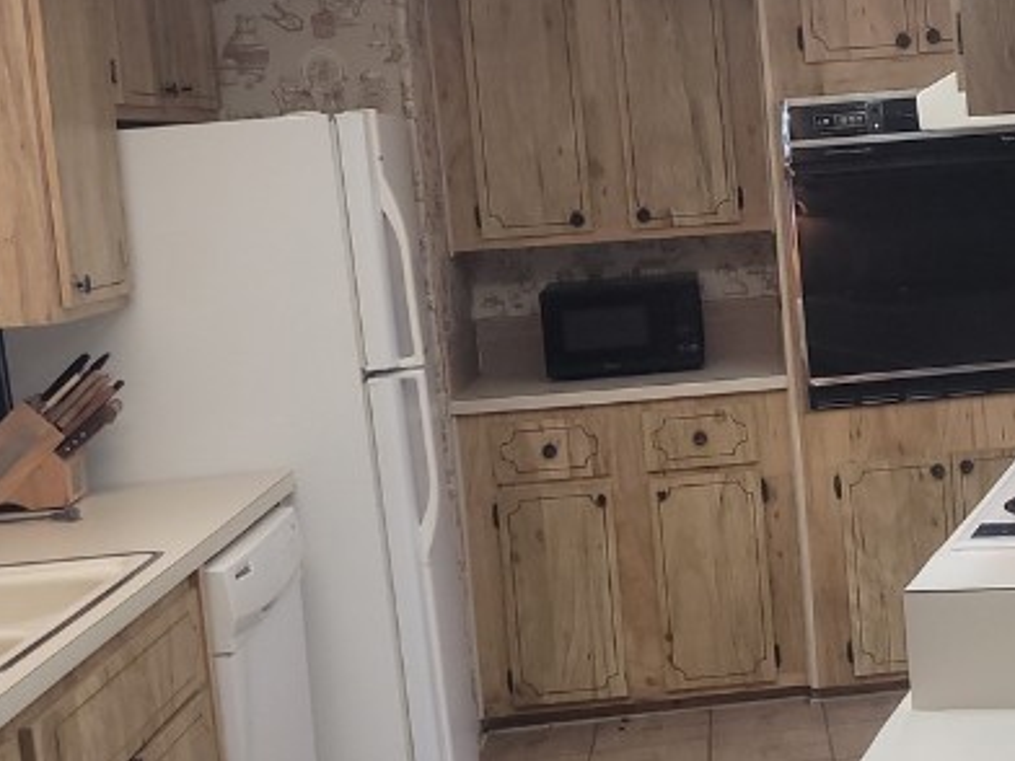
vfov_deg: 21.6
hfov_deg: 27.2
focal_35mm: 68
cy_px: 352
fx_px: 1994
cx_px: 974
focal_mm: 5.4
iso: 100
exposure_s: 1/40
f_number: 1.8
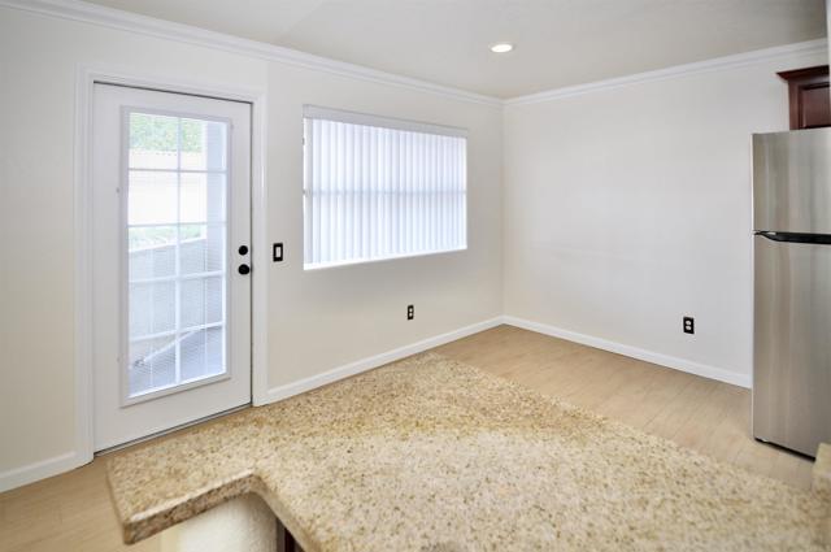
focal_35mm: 16
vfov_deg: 71.9
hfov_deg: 95.1
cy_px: 276
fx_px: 380
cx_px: 416
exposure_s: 1/80
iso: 400
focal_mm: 11
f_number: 4.5
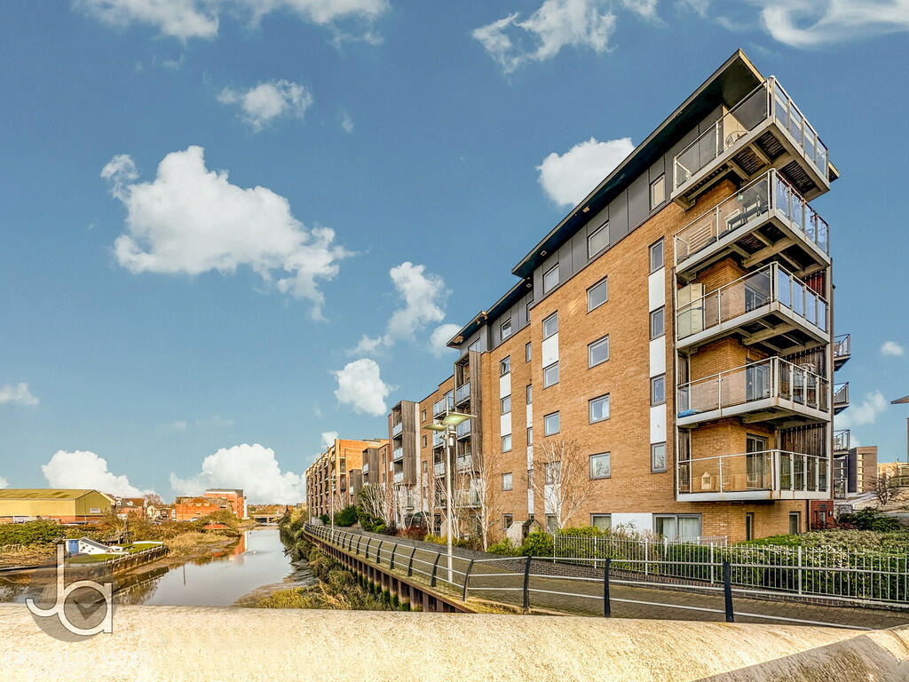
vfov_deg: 85.7
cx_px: 454
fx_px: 368
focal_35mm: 14
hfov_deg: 102.1
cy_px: 341
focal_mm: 2.22
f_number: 2.2
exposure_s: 1/340
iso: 40
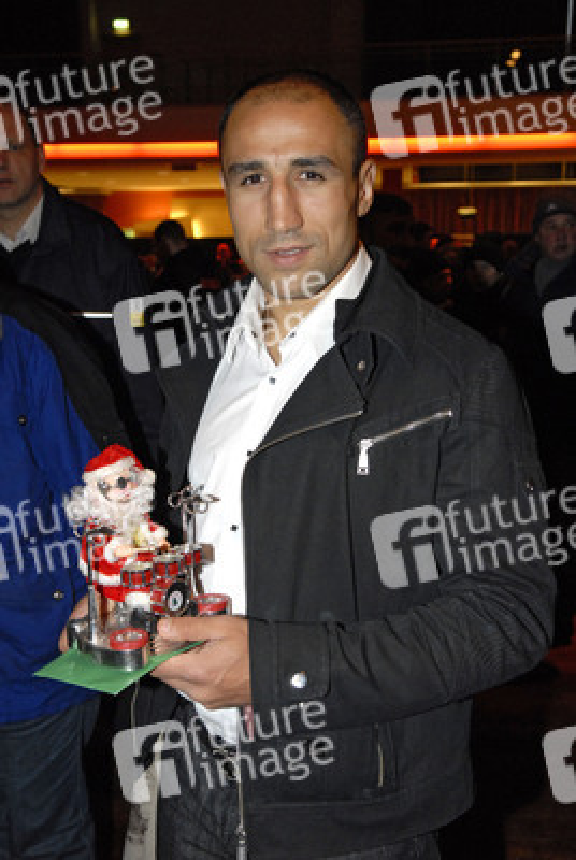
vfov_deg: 49.5
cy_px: 430
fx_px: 933
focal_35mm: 39
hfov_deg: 34.3
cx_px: 288
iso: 800
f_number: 5
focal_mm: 26
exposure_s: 1/50
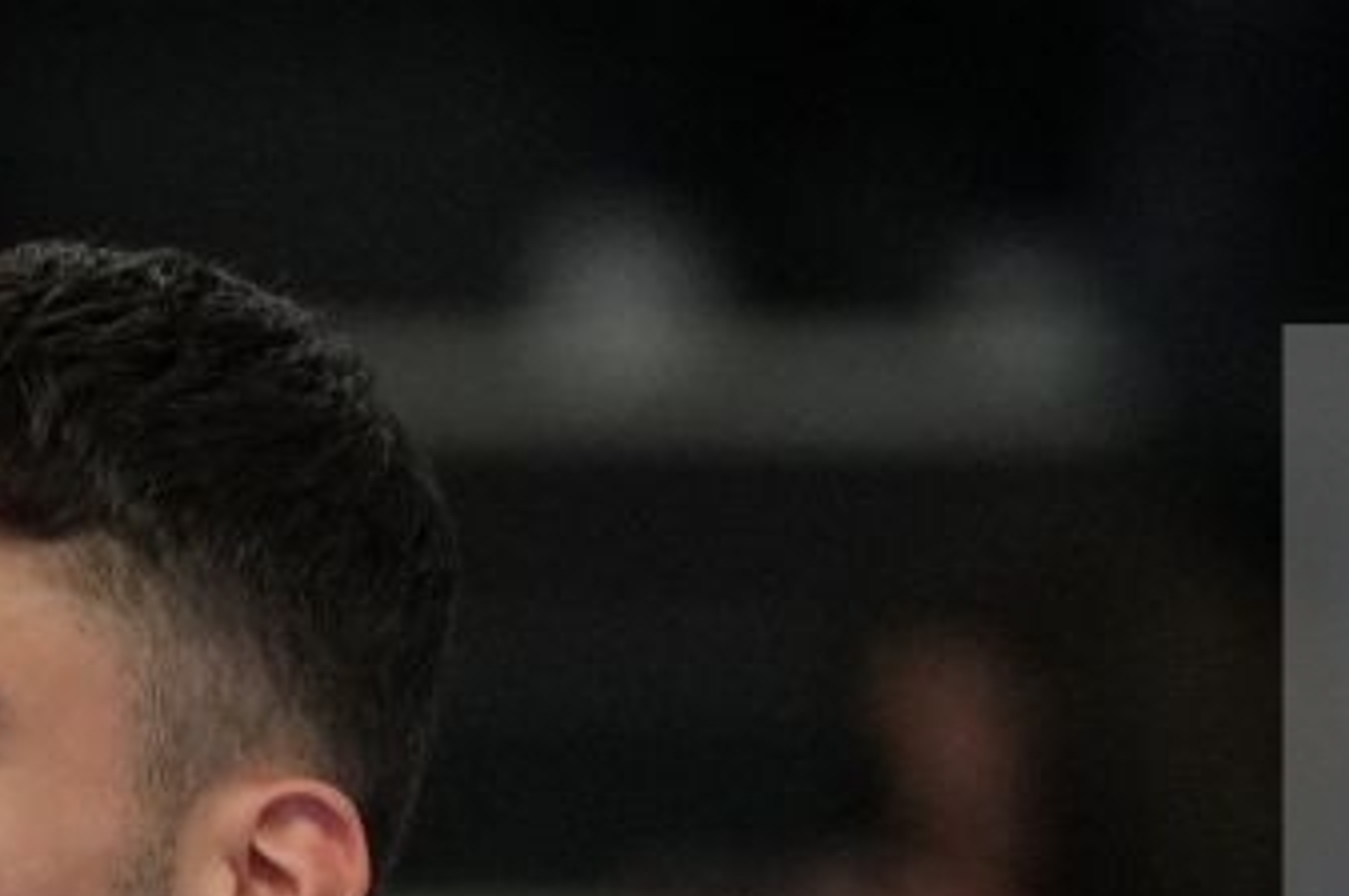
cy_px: 2104
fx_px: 60046
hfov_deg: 1.3
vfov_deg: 0.9
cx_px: -1057
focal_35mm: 1604
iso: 1600
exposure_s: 1/1000
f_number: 2.8
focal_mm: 200
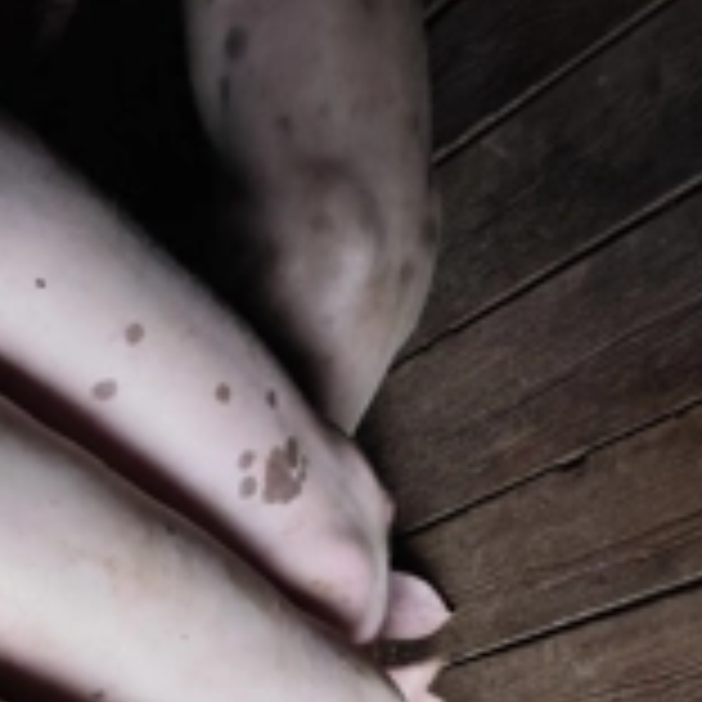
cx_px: 184
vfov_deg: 31.1
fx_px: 1193
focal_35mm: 52
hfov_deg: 32.2
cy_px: 652
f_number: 1.65
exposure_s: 1/25
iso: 800
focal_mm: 6.14
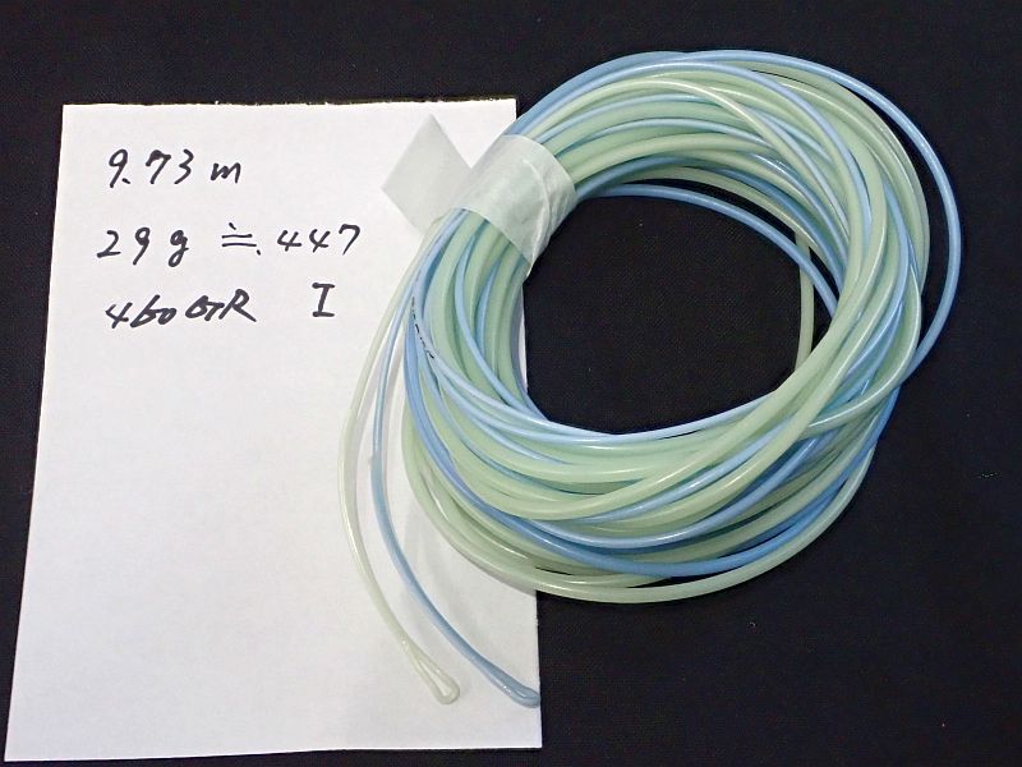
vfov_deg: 33.6
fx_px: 1270
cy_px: 384
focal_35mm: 43
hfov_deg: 43.9
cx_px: 511
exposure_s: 1/40
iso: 1000
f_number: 4
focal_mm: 7.86
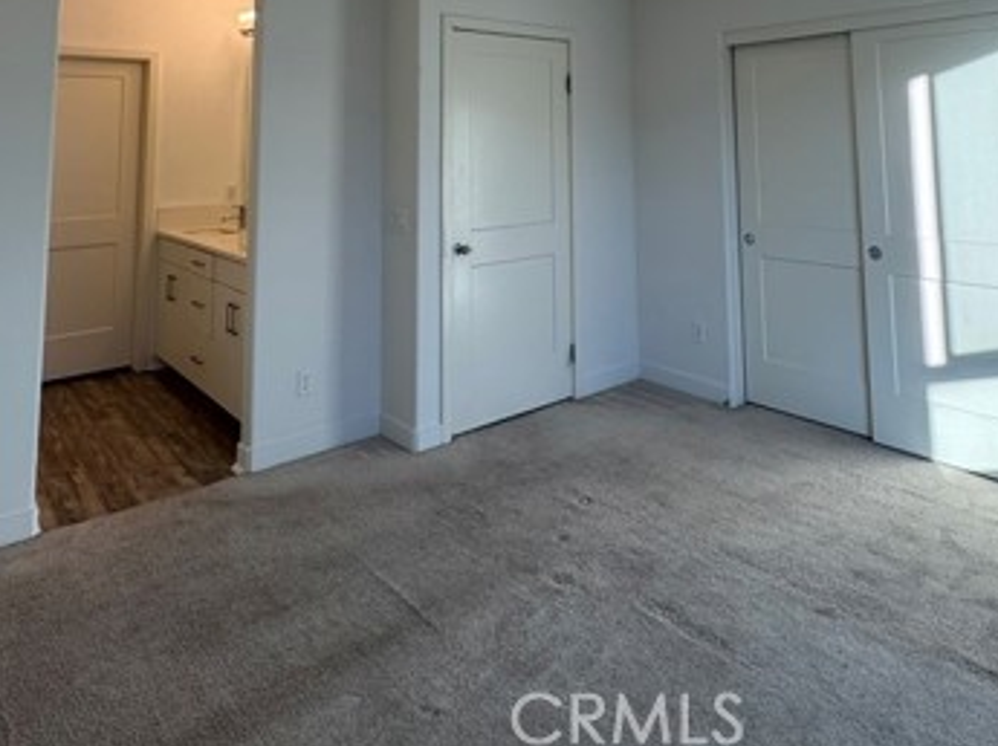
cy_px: 67
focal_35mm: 26
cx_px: 553
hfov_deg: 67.2
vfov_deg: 47.3
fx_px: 749
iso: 40
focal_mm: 2.22
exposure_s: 1/148
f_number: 2.2
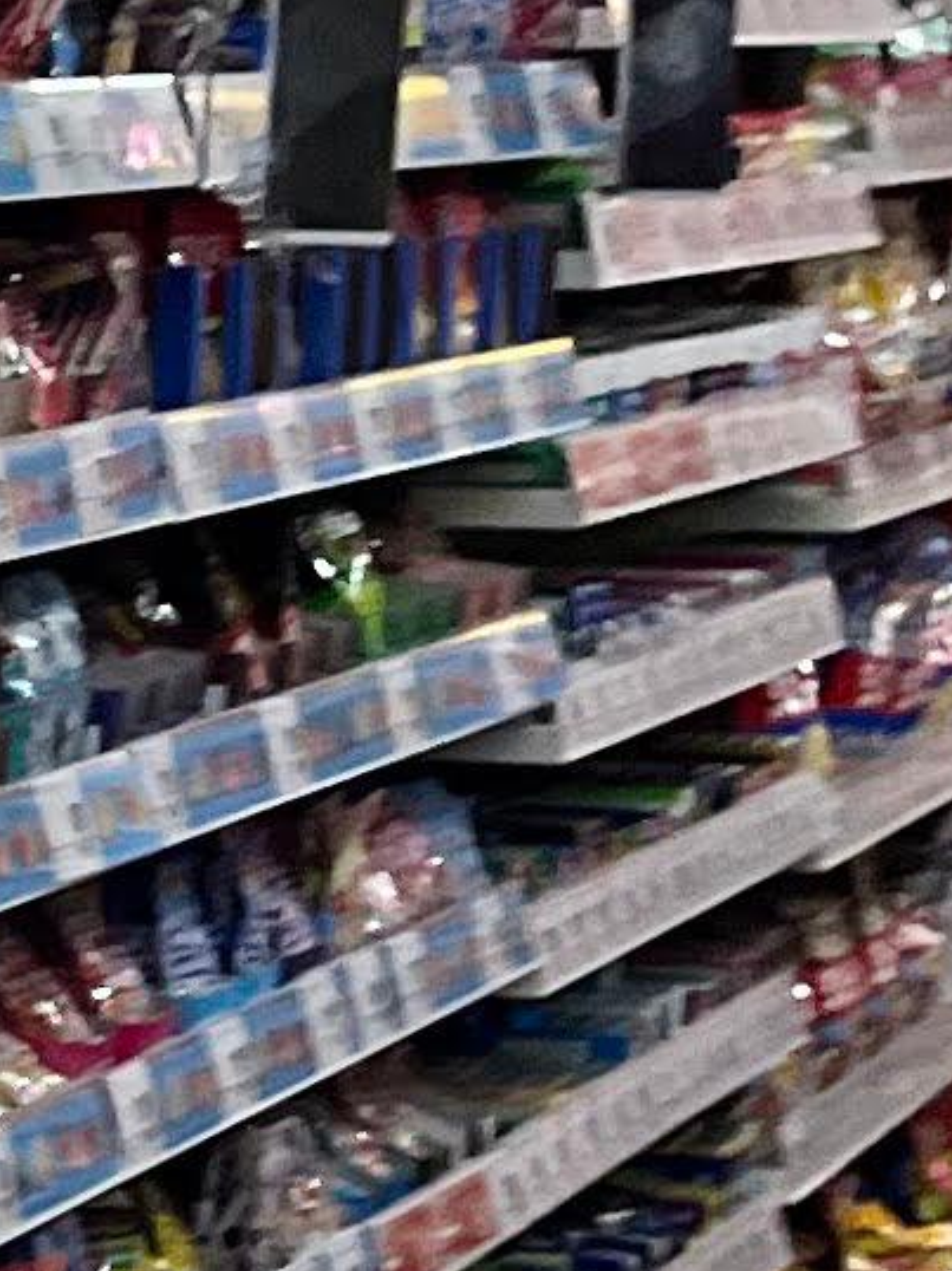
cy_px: 1340
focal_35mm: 195
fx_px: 7156
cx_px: -2464
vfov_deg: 10.1
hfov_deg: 6.5
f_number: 1.6
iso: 125
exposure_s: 1/100
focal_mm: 5.1
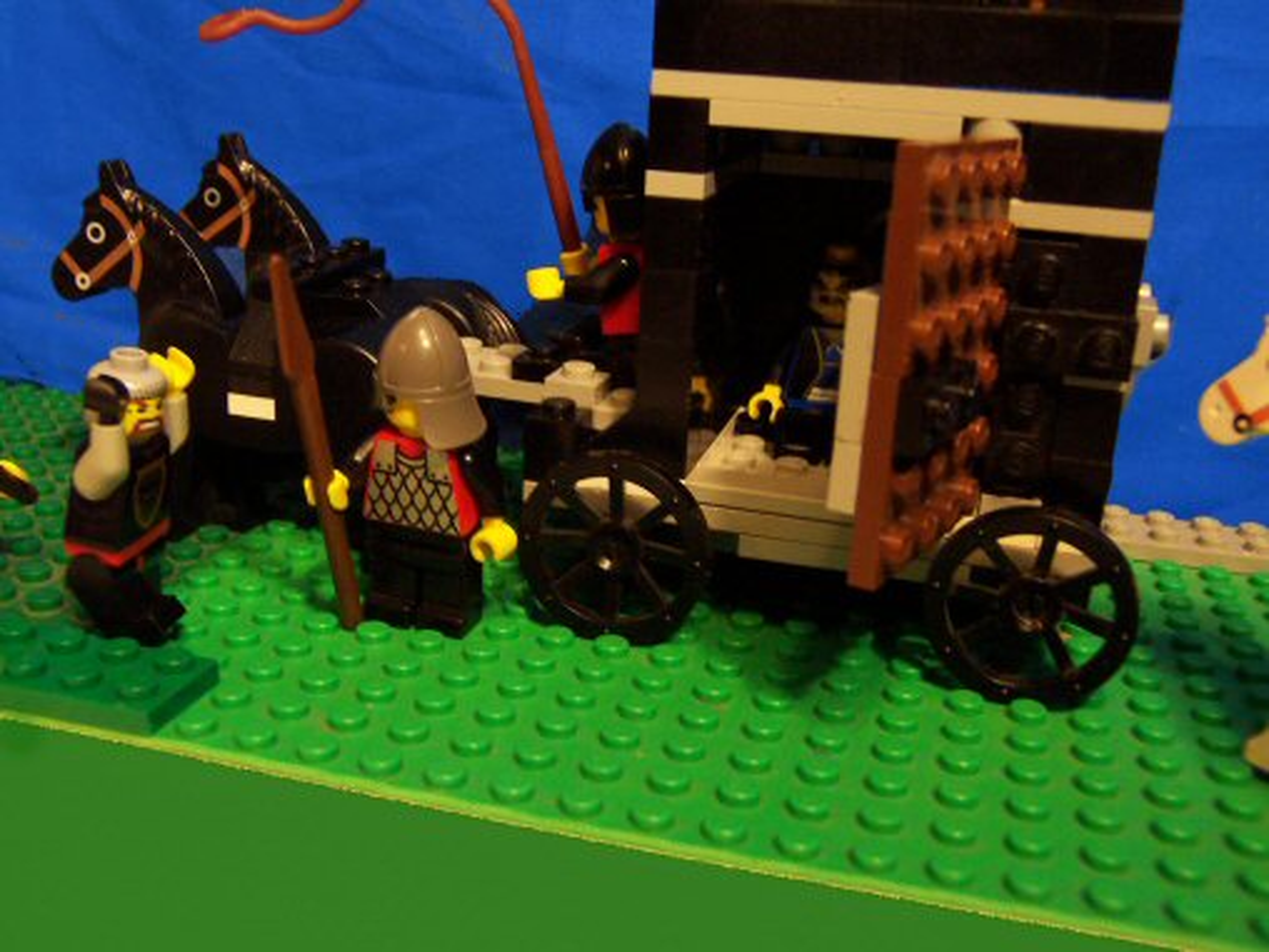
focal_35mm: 36
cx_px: 634
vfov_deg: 39.7
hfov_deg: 51.4
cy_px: 476
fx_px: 1320
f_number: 2.8
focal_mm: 5.6
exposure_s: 1/8
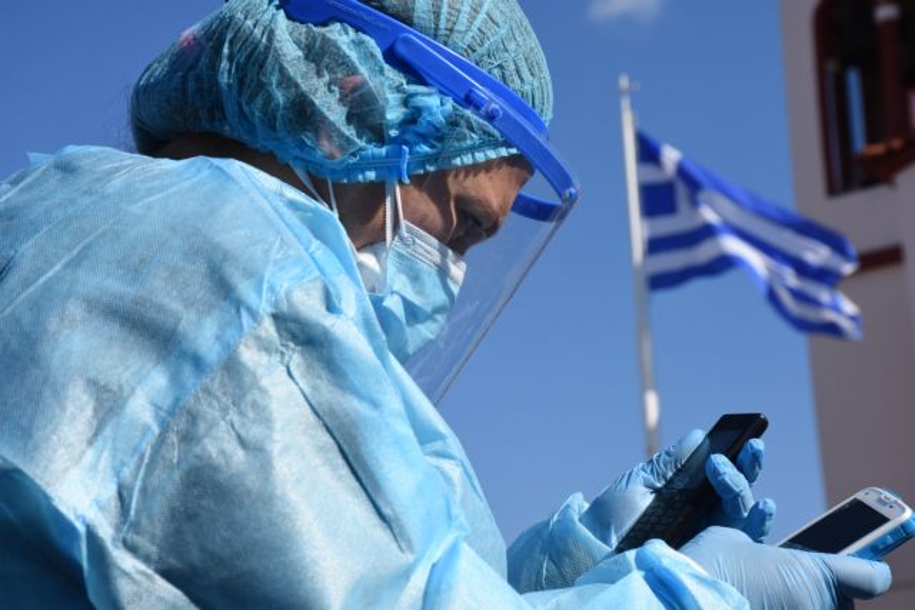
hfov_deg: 21.9
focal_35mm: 93
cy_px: 305
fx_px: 2364
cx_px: 458
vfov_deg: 14.7
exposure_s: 1/1600
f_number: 10
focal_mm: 62
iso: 500
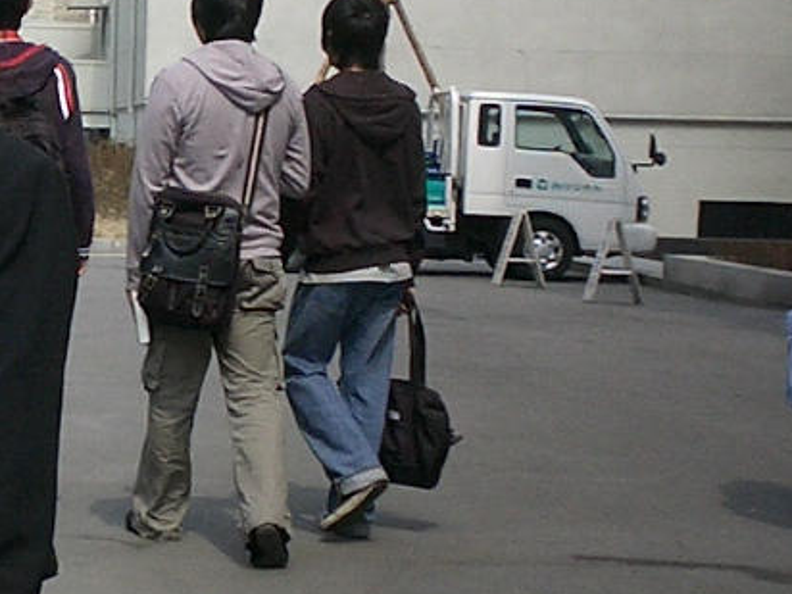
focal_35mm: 115
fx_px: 2631
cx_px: -217
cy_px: 248
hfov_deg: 16.3
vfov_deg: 12.9
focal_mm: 5.6
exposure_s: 1/800
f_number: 3.5
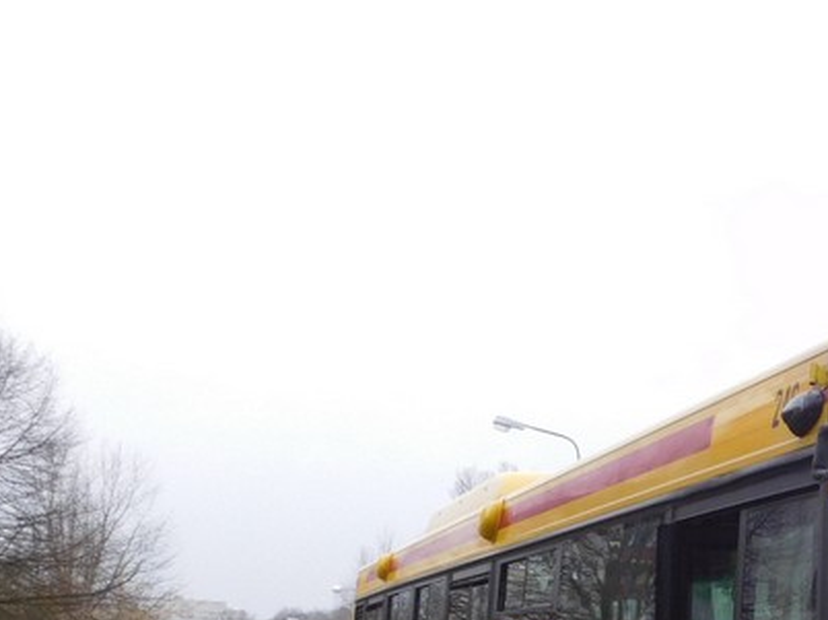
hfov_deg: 32.2
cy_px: 679
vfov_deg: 24.4
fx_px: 1339
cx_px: 789
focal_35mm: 56
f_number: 3.4
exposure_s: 1/250
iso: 160
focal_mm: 4.5
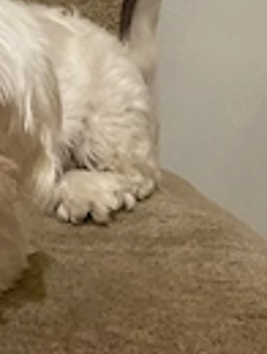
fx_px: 820
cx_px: -60
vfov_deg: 24.1
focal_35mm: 80
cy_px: 87
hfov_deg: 17.6
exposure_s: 1/27
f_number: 1.8
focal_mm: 4.25
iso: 640
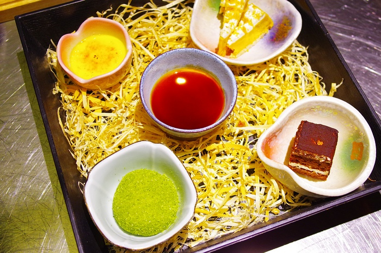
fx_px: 486
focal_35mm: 46
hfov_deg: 42.8
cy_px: 126
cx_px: 190
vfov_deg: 29.2
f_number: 4.5
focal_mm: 31
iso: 1600
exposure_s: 1/125
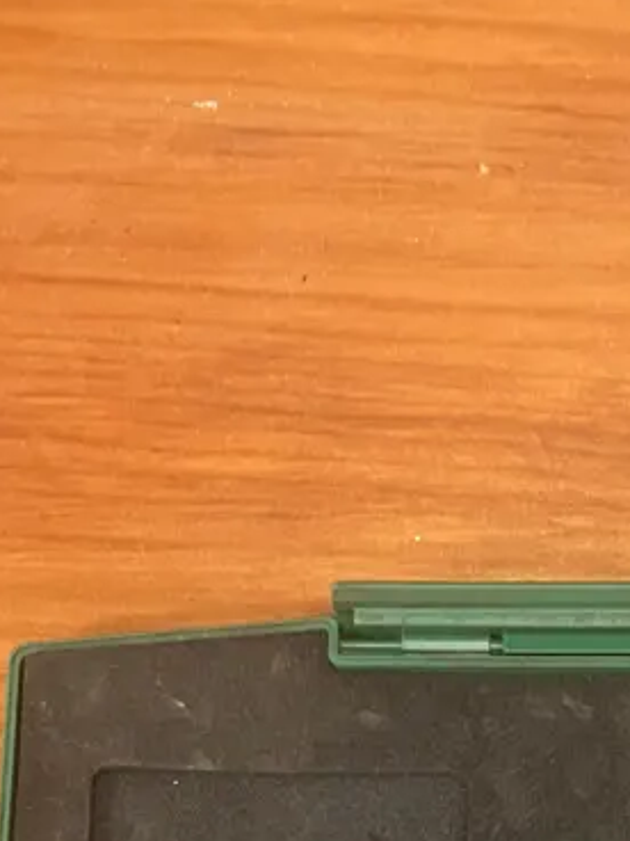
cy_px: 1076
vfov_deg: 22.5
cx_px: 575
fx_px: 1893
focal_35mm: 78
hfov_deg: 18.6
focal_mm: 3.99
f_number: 1.8
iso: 250
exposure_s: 1/33
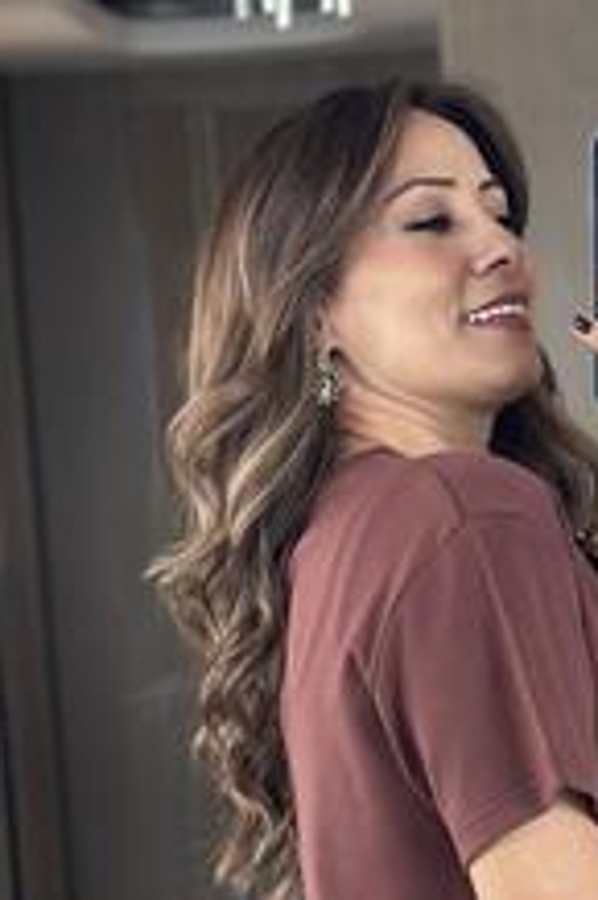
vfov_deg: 17.3
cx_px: 495
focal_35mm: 116
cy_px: 879
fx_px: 2895
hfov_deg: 11.7
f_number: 1.78
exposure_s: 1/60
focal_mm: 6.86
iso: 160
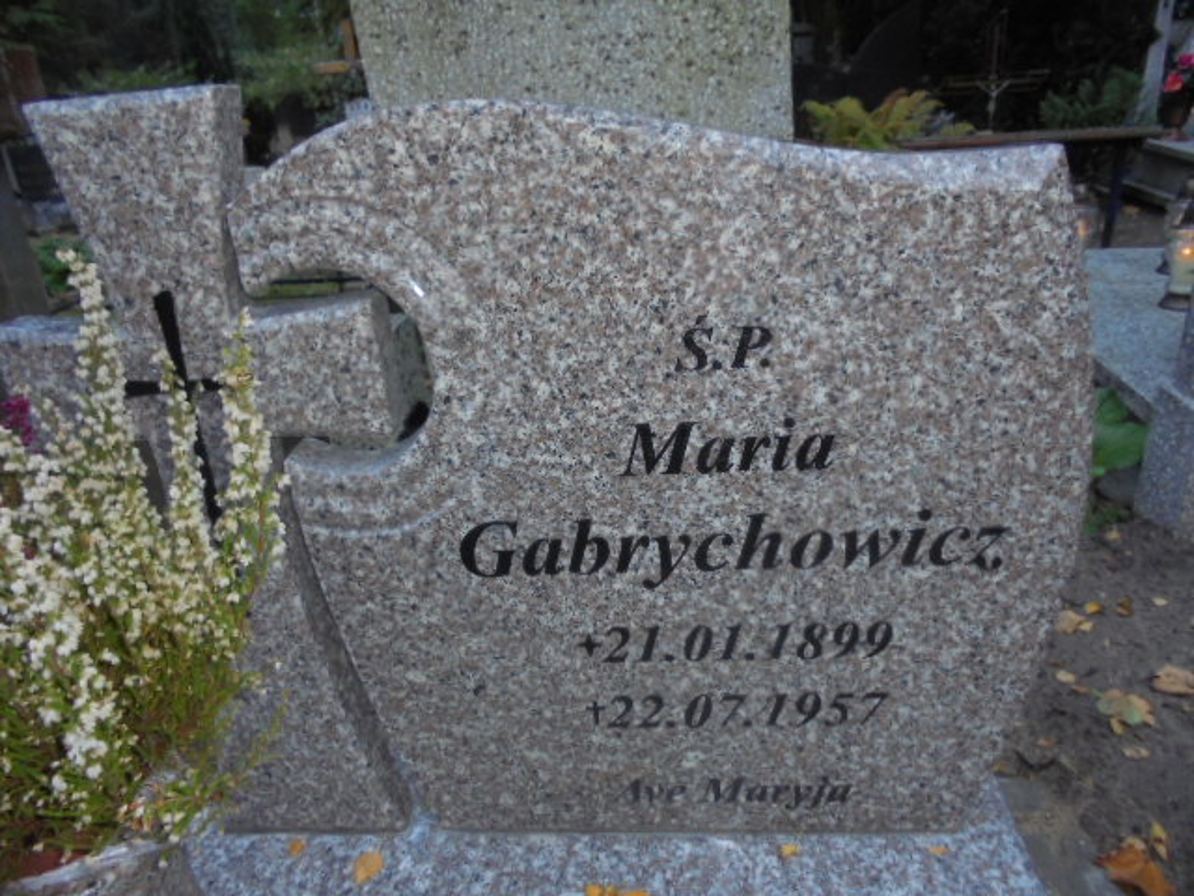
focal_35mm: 26
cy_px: 448
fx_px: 897
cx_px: 597
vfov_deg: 53.1
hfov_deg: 67.3
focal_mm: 4.6
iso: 200
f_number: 3.5
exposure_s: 1/30
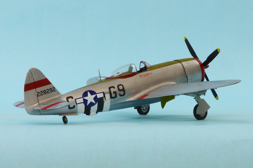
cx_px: 126
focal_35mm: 112
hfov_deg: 18.3
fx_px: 786
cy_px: 84
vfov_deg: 12.2
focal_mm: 75
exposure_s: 2.5
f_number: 29
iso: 100
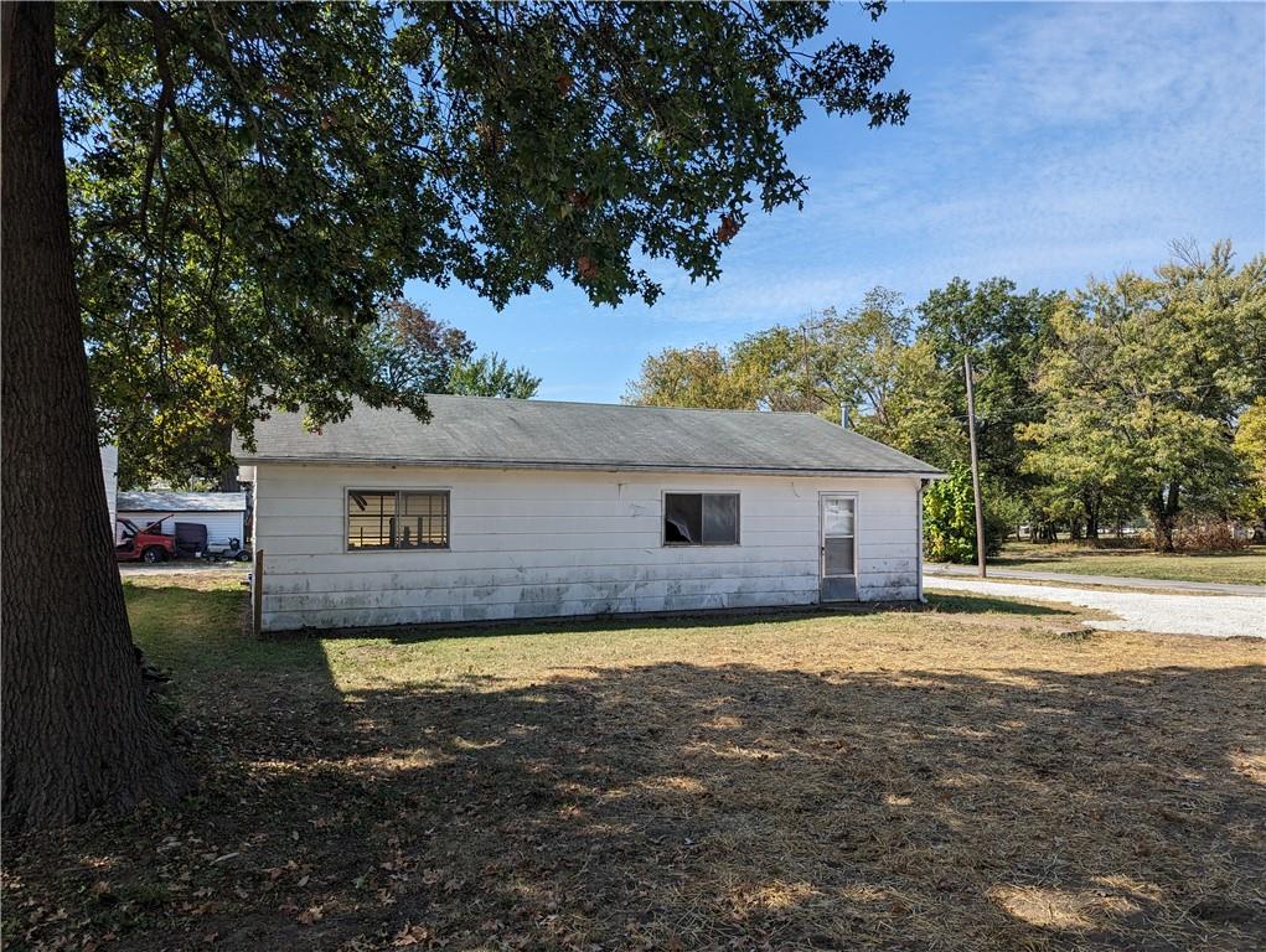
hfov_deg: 71.5
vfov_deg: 56.9
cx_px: 633
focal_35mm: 24
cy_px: 476
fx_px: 879
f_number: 1.85
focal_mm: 6.81
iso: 48
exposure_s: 1/1742
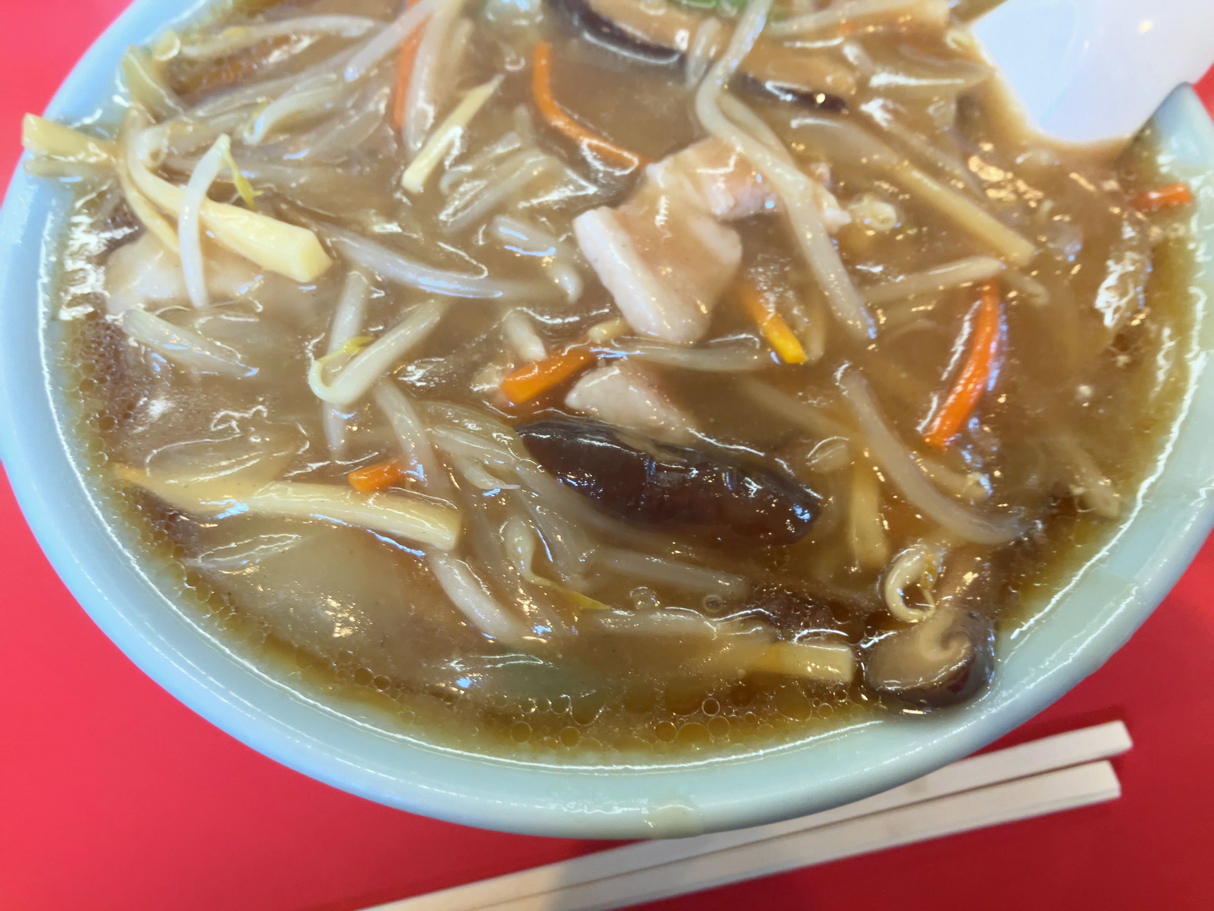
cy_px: 456
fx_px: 982
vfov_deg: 49.7
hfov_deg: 63.4
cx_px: 607
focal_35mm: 28
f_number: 1.8
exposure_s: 1/60
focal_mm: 3.99
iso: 125
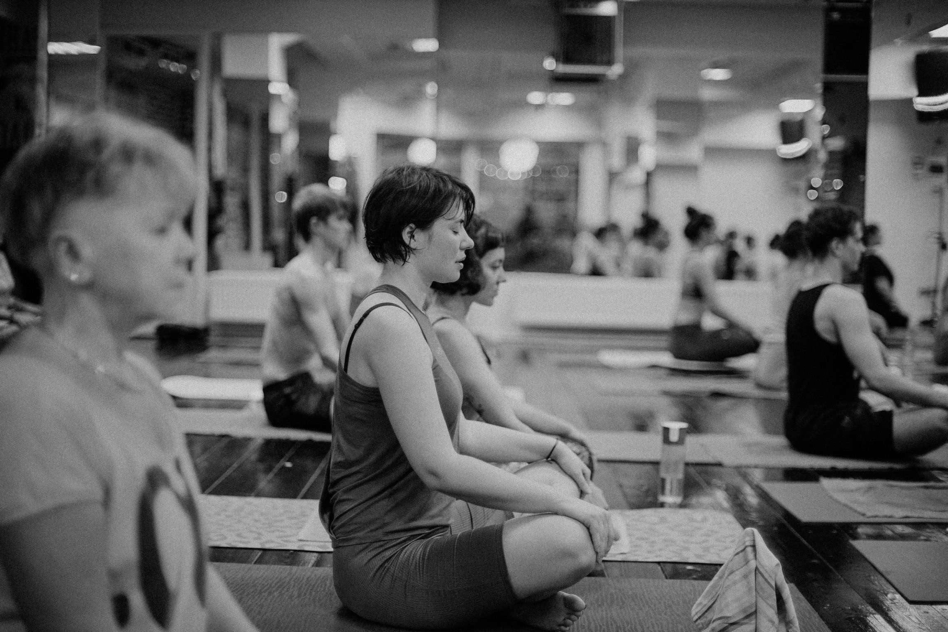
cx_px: 474
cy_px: 316
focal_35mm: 50
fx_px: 1317
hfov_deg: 39.6
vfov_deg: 27.0
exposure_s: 1/40
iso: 100
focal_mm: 50
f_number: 1.4
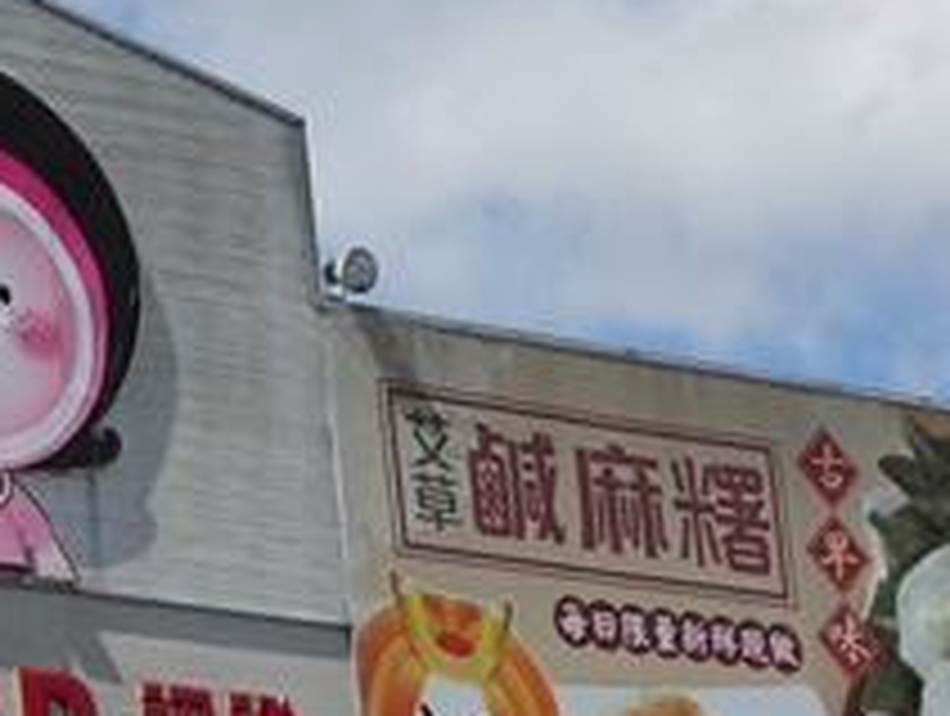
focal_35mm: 177
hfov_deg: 10.4
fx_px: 4866
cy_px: 475
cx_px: -887
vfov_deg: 8.4
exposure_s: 1/5000
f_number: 13
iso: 3200
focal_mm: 38
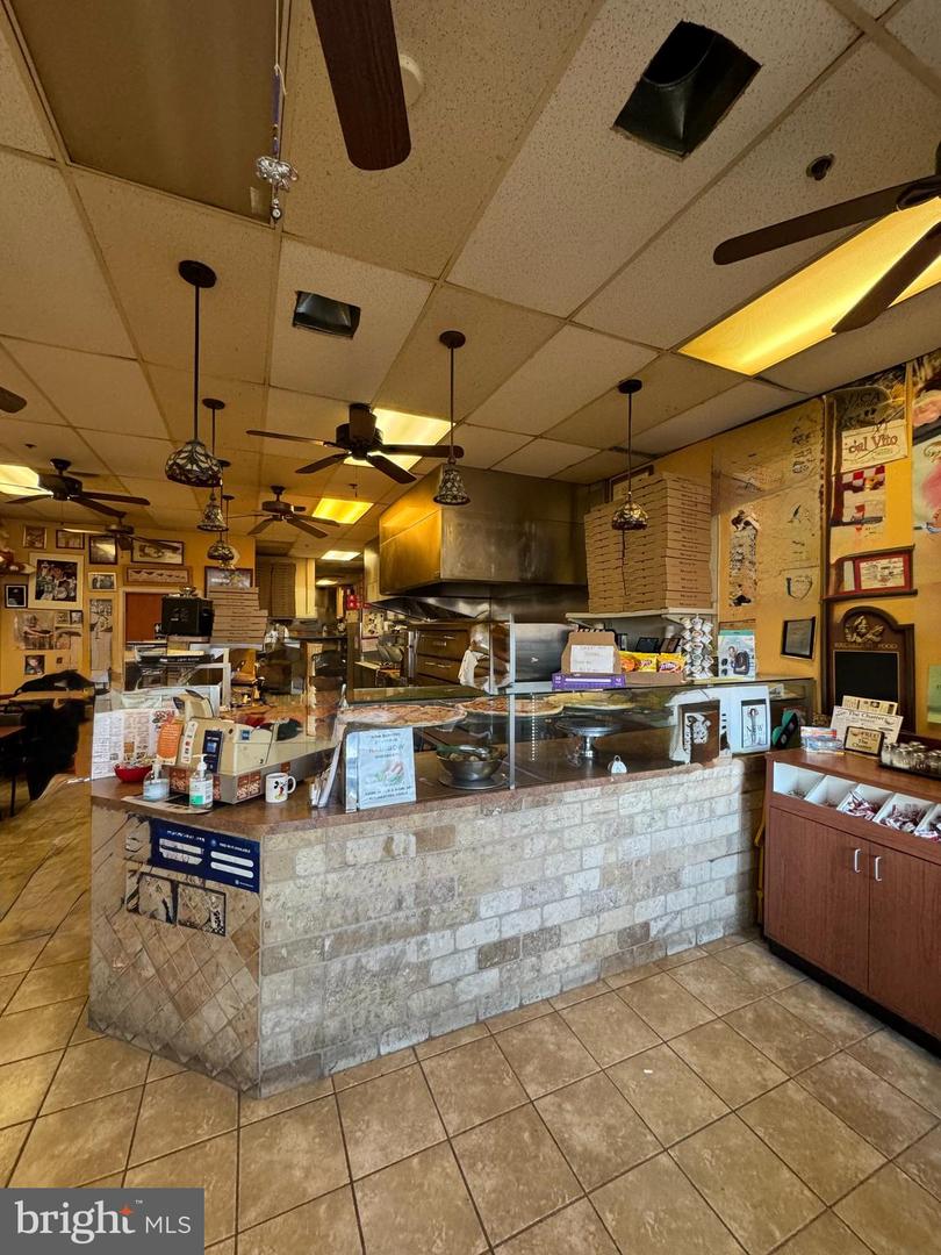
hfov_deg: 85.7
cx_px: 470
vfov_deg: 102.1
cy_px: 628
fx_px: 507
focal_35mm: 14
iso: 320
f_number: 2.2
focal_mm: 2.22
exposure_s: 1/120
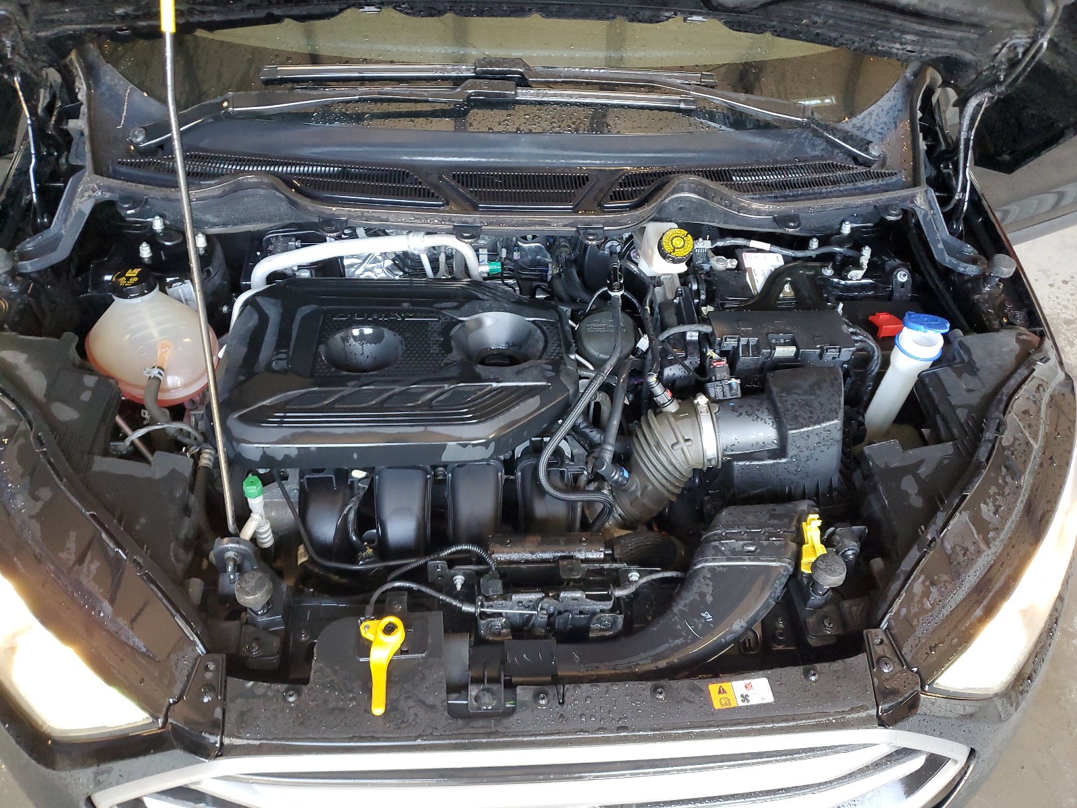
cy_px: 404
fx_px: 809
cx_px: 538
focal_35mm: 26
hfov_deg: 67.3
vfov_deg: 53.1
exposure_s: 1/60.2
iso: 224
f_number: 1.5
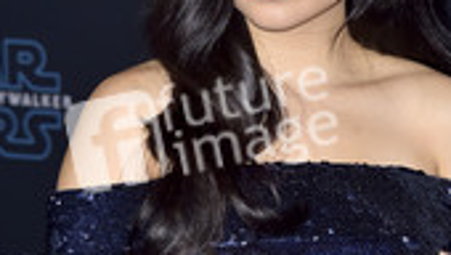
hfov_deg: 9.7
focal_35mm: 222
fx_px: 2657
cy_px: 263
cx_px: 280
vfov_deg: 5.5
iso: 500
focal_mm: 90
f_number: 7.1
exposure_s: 1/250
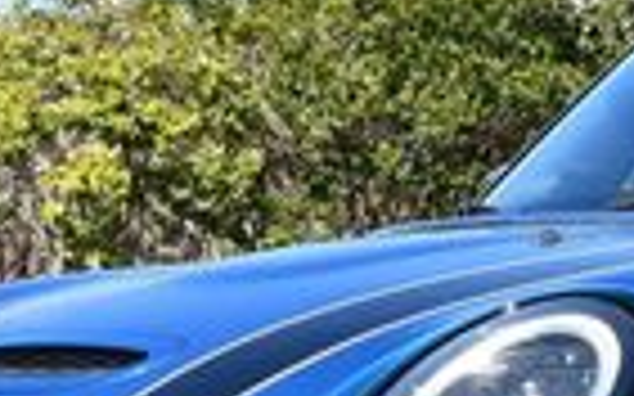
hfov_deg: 9.1
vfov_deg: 5.9
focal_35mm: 223
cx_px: 976
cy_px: 346
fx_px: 3852
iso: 160
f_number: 8
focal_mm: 24
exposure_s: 1/250
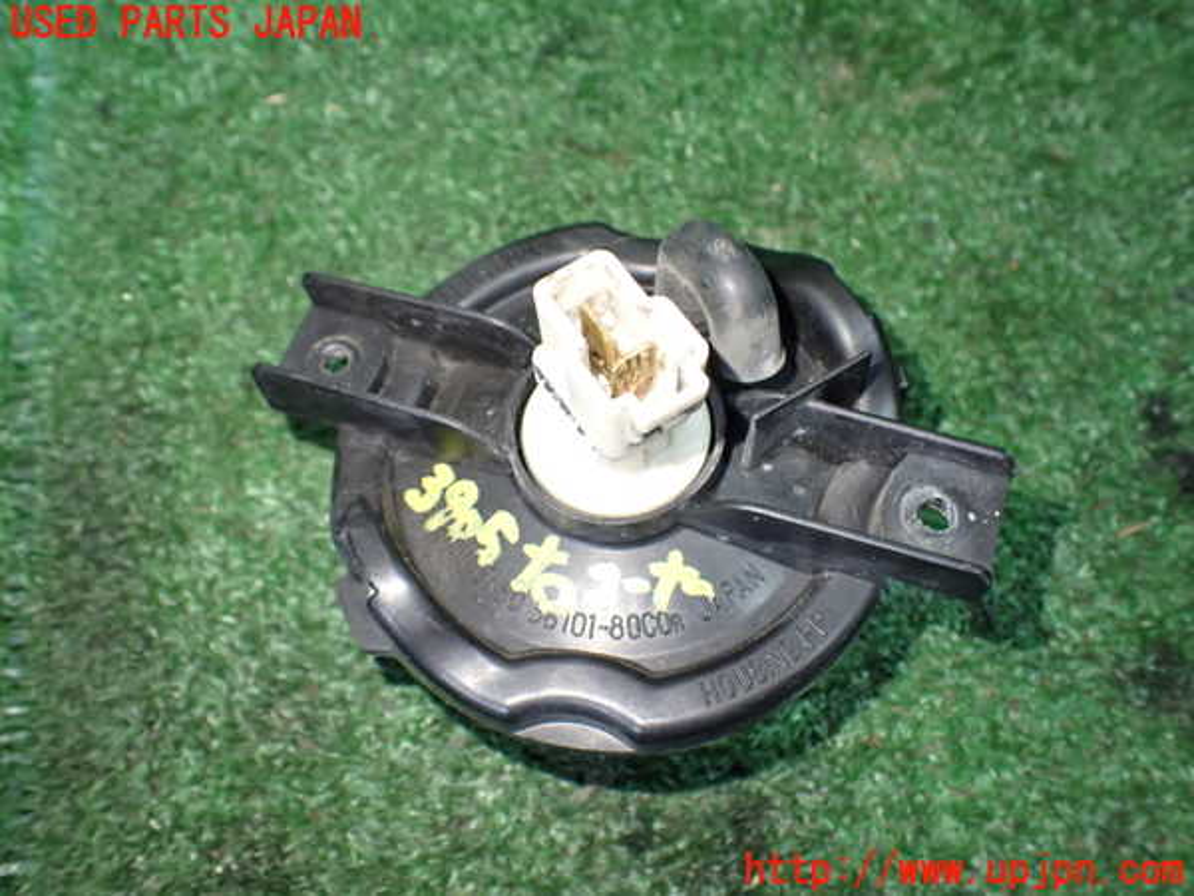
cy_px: 448
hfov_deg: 60.0
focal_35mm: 30
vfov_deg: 46.8
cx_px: 597
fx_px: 1035
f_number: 2.3
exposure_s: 1/50
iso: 800
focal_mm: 5.4
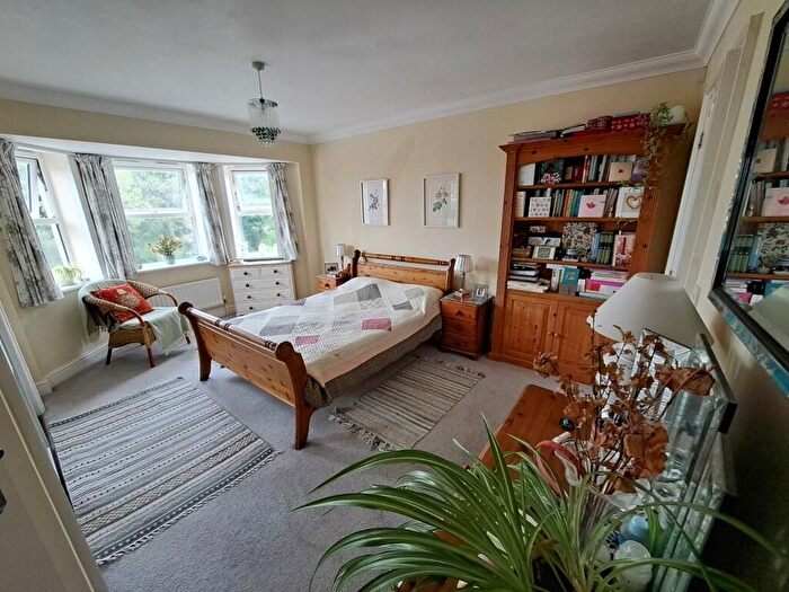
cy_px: 296
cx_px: 394
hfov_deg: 106.2
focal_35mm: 13
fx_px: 296
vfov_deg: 89.9
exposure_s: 1/50
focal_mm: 1.74
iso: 100
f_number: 2.2
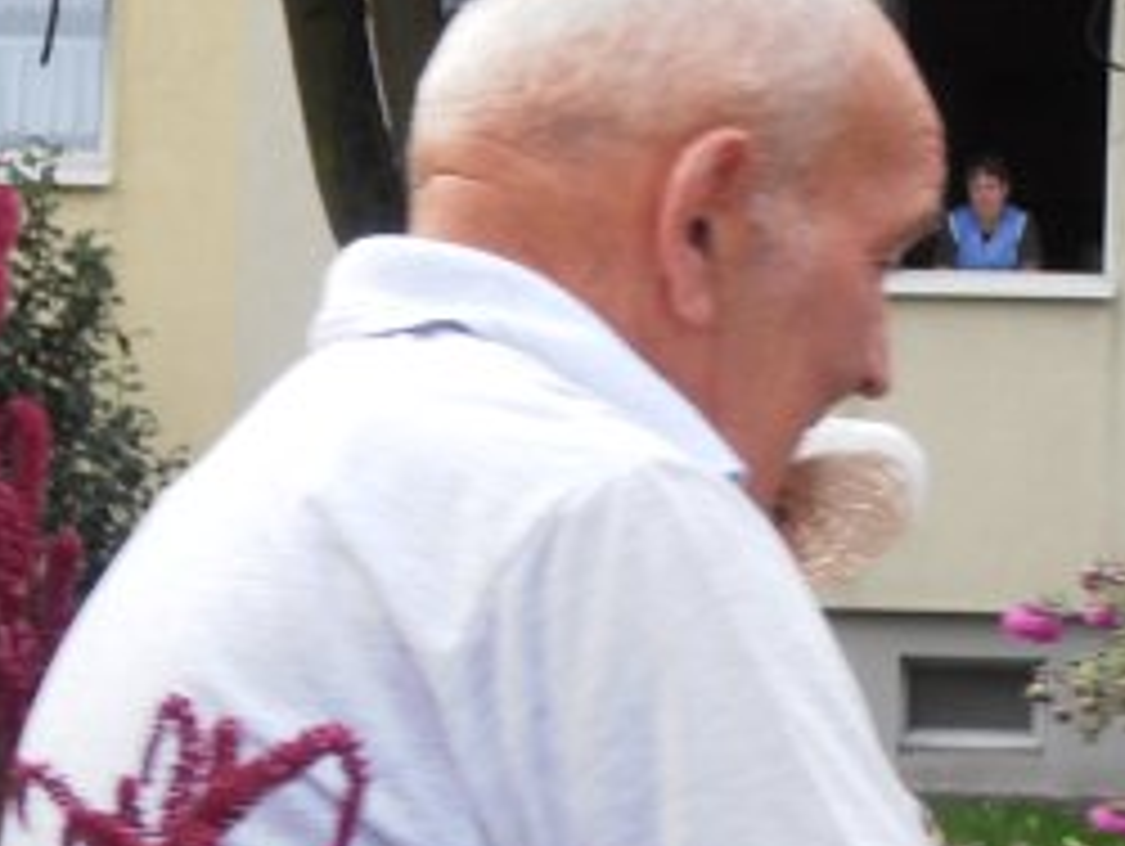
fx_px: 9239
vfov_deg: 5.2
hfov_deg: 7.0
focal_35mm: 284
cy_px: 482
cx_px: 306
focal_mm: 19.64
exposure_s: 1/125
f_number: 5.5
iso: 80
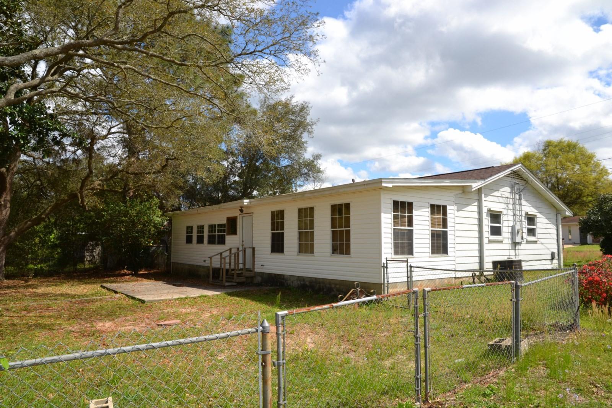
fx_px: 408
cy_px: 204
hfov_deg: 73.7
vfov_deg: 53.1
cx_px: 306
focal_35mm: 24
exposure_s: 1/200
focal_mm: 16
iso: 100
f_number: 9
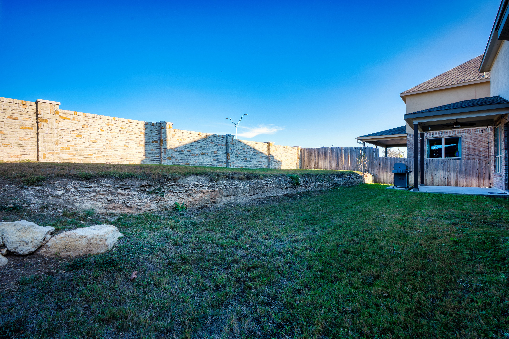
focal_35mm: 16
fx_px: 226
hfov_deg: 96.7
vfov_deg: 73.7
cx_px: 254
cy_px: 170
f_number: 11
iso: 100
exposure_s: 1/200
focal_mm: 16
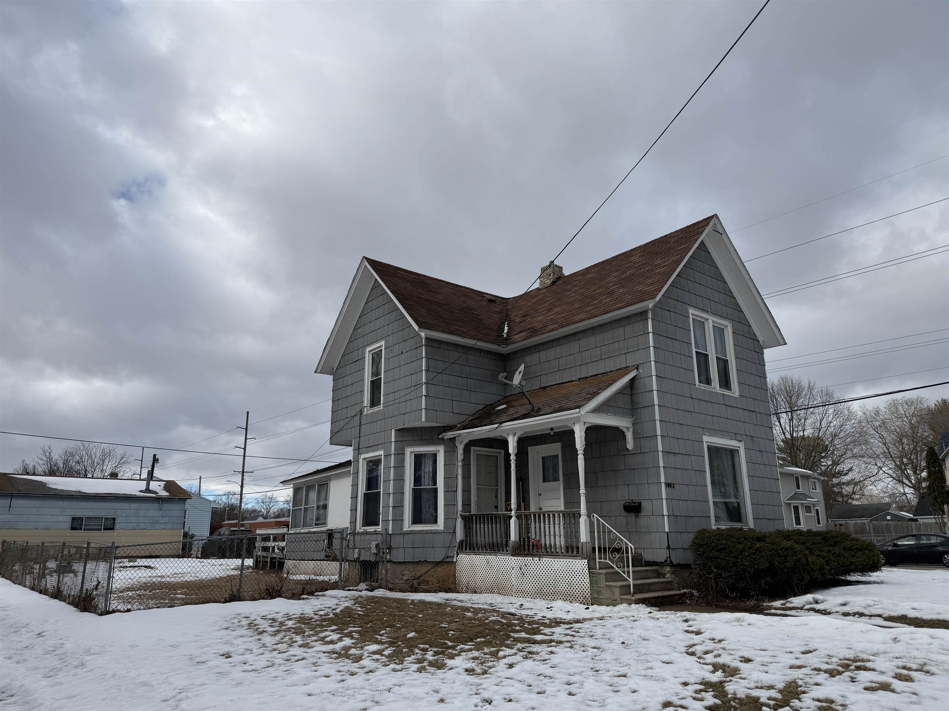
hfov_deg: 71.6
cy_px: 356
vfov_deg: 56.8
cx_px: 474
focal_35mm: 24
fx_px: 658
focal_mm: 6.76
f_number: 1.78
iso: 80
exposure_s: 1/6711
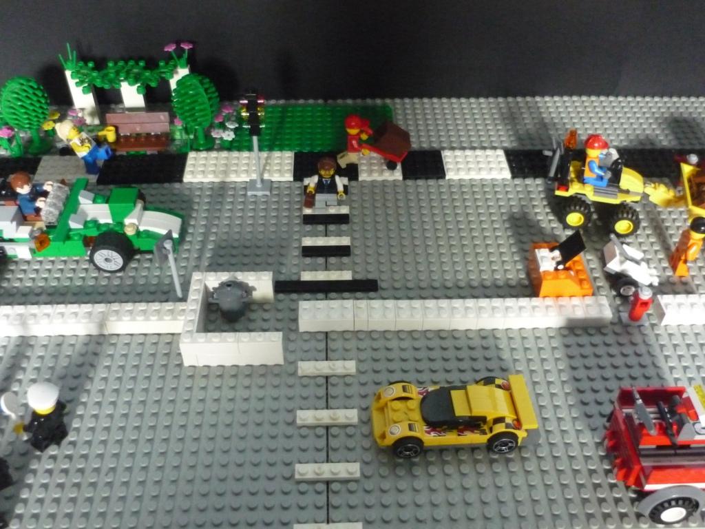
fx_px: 672
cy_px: 264
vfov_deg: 42.9
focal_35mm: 33
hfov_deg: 55.4
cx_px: 352
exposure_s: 1/40
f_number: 2.8
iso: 800
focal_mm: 5.5
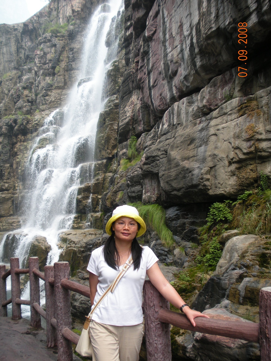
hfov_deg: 39.7
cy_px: 180
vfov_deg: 51.4
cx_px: 136
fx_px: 376
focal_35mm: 36
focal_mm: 6.3
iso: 64
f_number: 3.5
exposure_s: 1/174
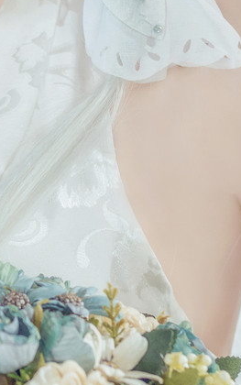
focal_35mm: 191
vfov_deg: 11.0
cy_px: 160
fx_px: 2004
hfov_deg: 6.8
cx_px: -101
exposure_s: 1/100
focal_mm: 35
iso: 400
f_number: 2.8
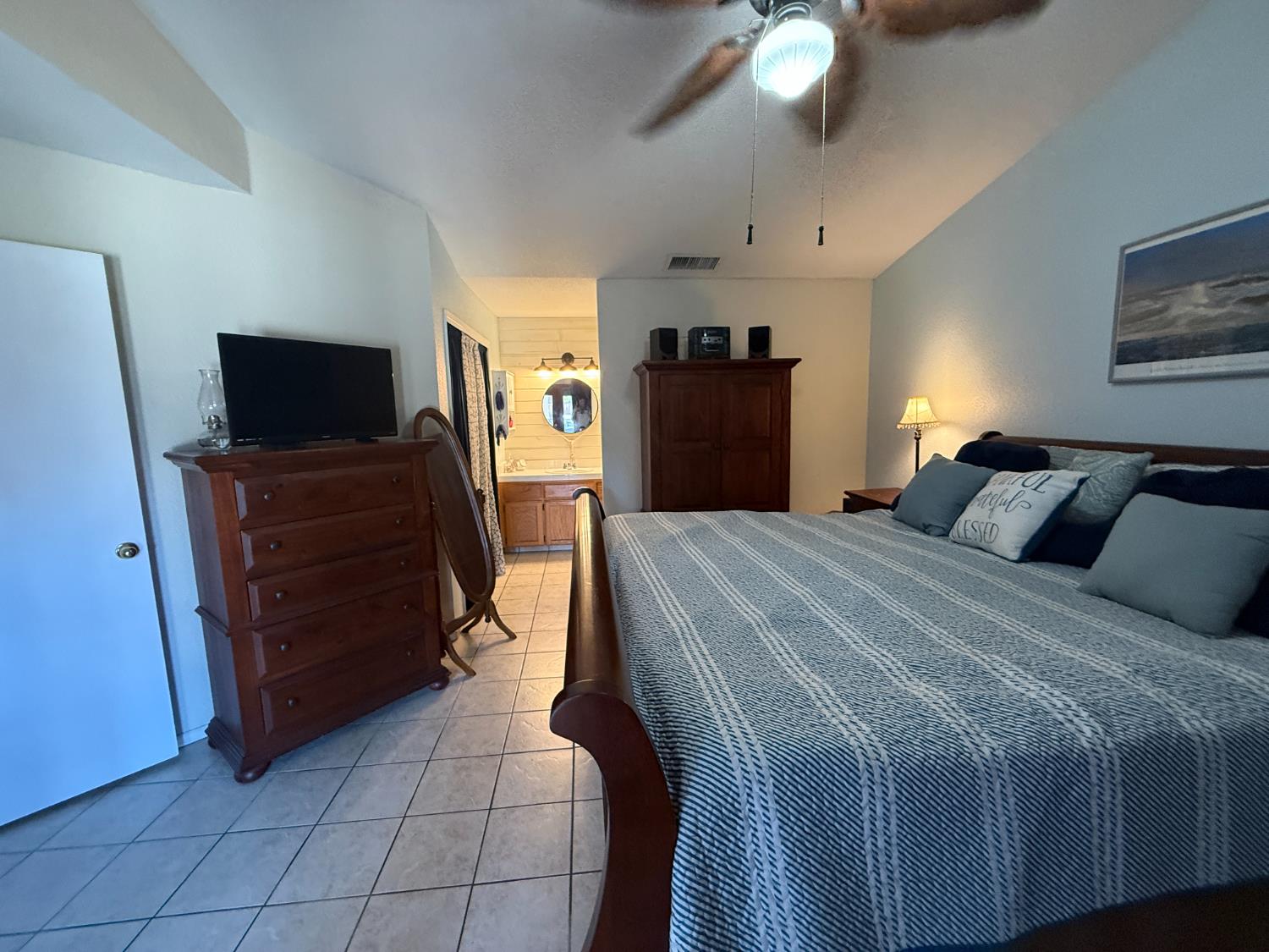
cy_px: 476
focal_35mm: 14
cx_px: 634
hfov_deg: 102.1
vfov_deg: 85.7
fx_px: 513
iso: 500
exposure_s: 1/60
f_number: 2.2
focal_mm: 2.22
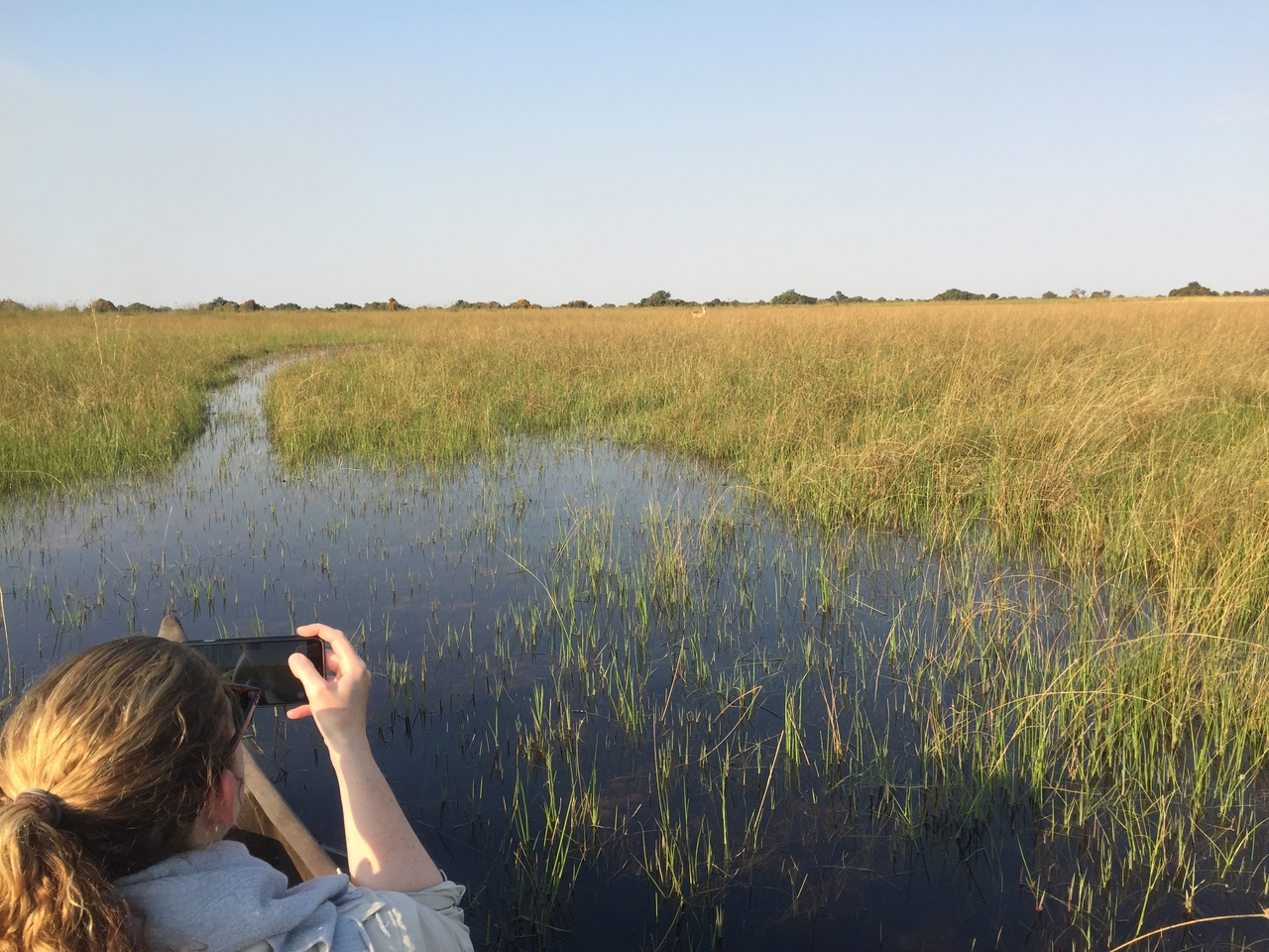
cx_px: 634
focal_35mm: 29
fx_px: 1063
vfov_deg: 48.2
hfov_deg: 61.7
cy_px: 476
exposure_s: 1/879
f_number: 2.2
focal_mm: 4.15
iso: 32
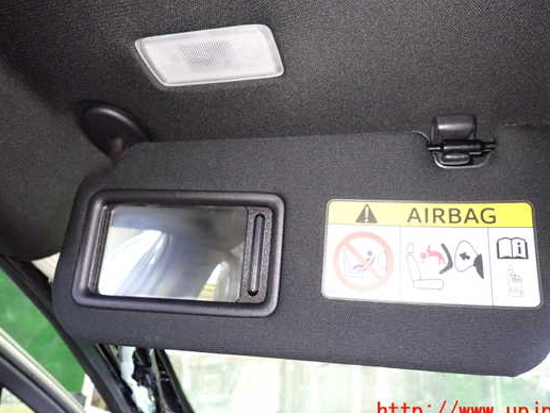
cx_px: 298
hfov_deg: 61.6
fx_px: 461
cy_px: 186
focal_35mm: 29
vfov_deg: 48.2
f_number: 2
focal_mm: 4.5
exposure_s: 1/15
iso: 800
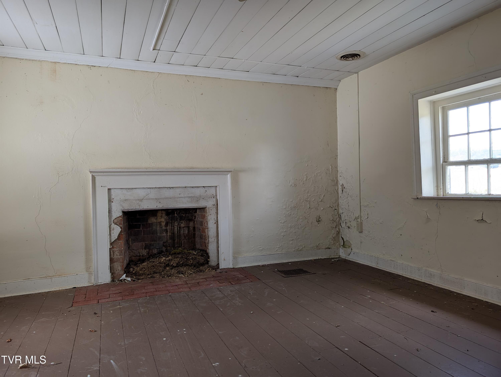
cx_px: 250
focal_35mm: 24
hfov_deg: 71.5
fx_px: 348
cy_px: 188
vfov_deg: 56.9
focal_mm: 6.9
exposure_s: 1/61.5
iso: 26
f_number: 1.68
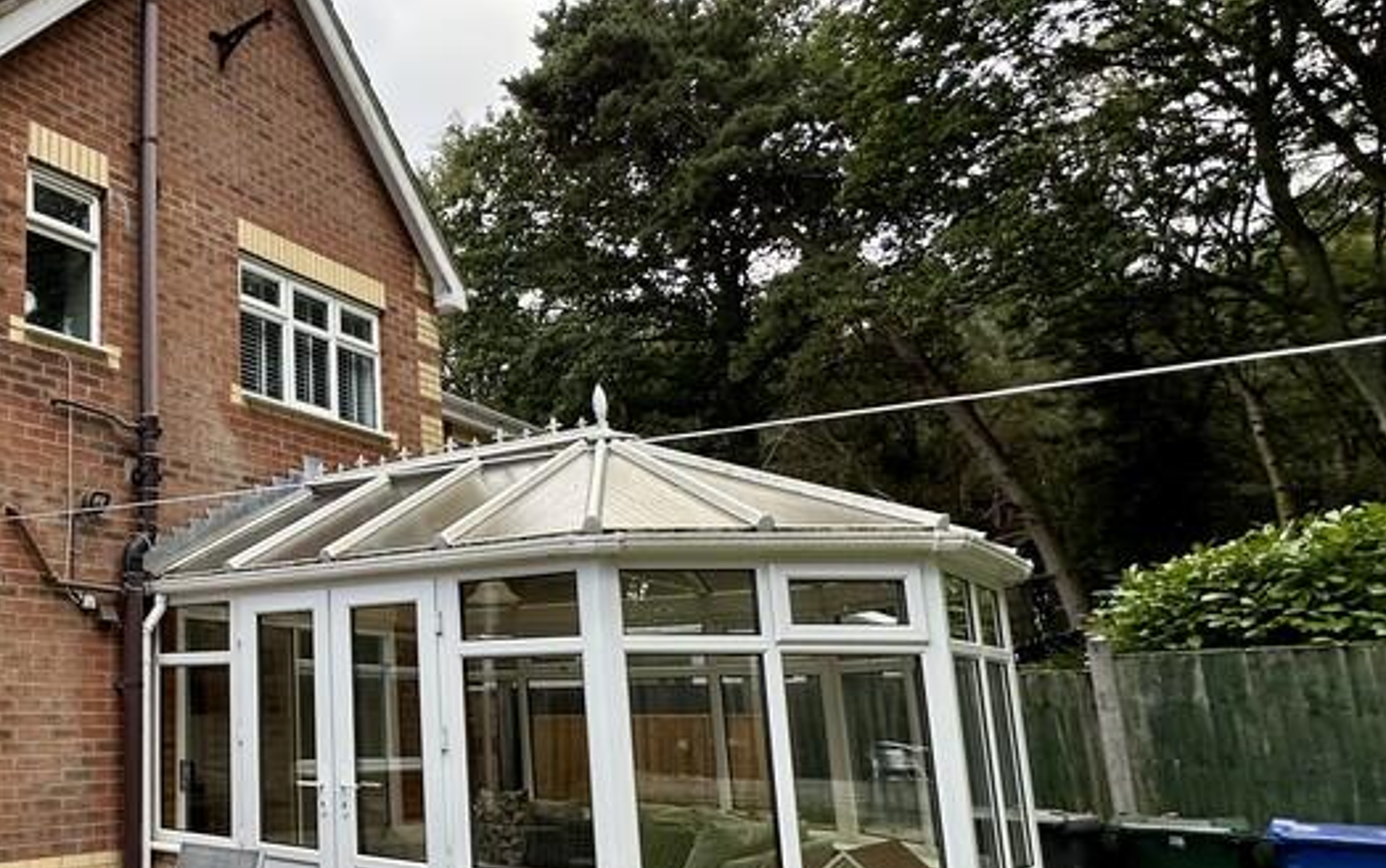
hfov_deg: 54.2
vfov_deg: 42.9
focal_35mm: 29
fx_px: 1096
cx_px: 82
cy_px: 527
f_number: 2.2
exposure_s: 1/119
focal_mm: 2.22
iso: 40
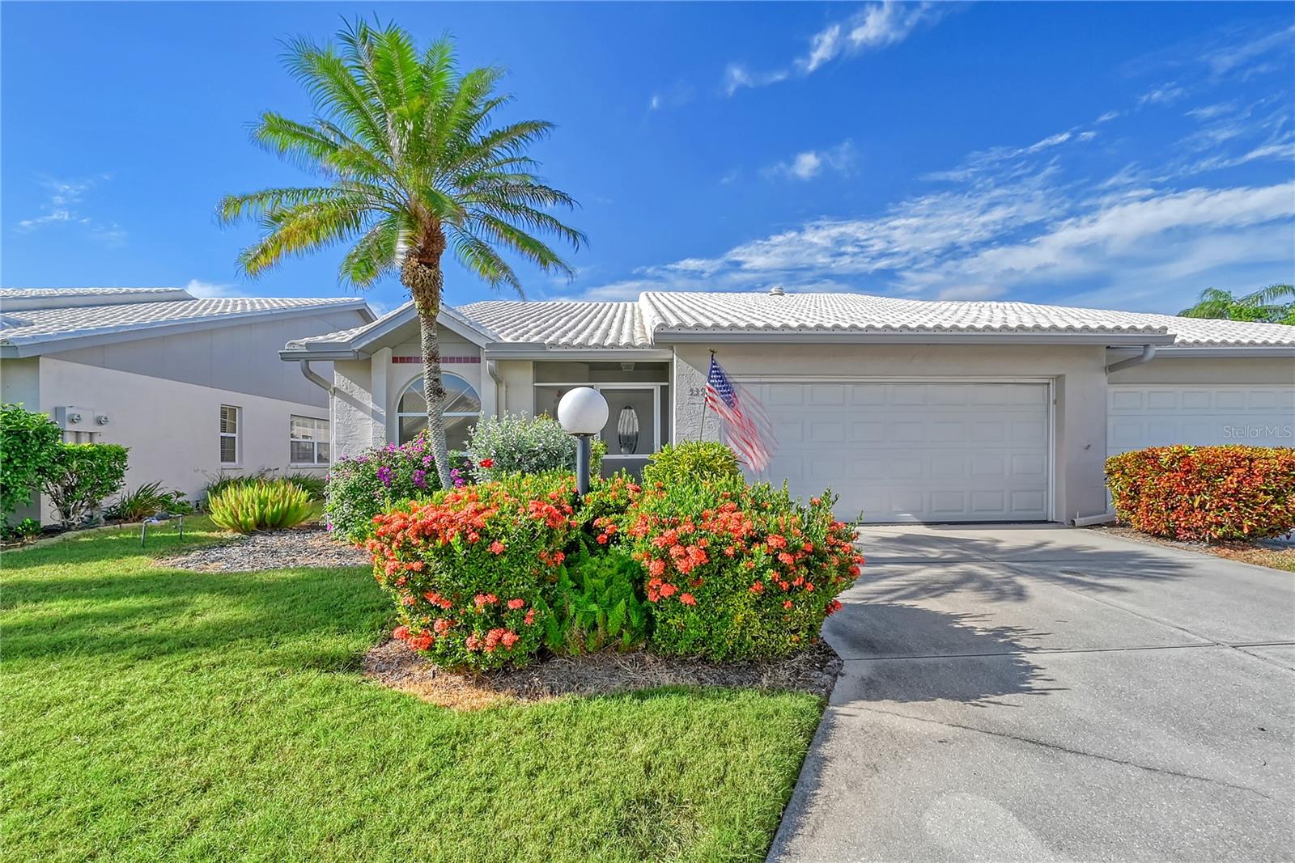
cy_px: 432
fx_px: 540
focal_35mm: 15
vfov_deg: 77.3
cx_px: 648
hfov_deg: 100.4
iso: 800
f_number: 10
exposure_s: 1/6400
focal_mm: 10
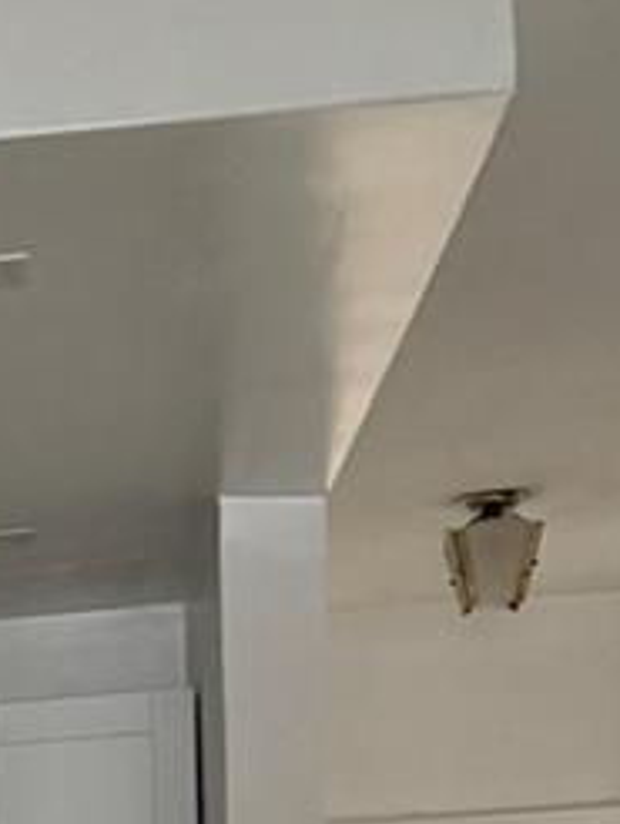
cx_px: -359
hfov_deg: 12.0
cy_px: 1390
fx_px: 2789
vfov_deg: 15.0
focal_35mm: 117
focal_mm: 6.76
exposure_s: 1/60
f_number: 1.78
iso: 800
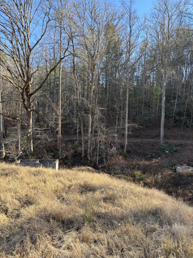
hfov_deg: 53.1
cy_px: 129
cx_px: 96
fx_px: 193
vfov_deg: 67.3
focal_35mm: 26
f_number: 1.6
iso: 50
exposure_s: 1/331
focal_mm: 5.96
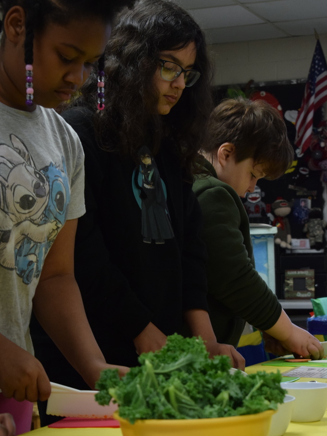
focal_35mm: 90
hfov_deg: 16.5
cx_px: 164
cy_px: 234
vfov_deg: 21.9
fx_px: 1128
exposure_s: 1/50
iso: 1600
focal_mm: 55
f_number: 8
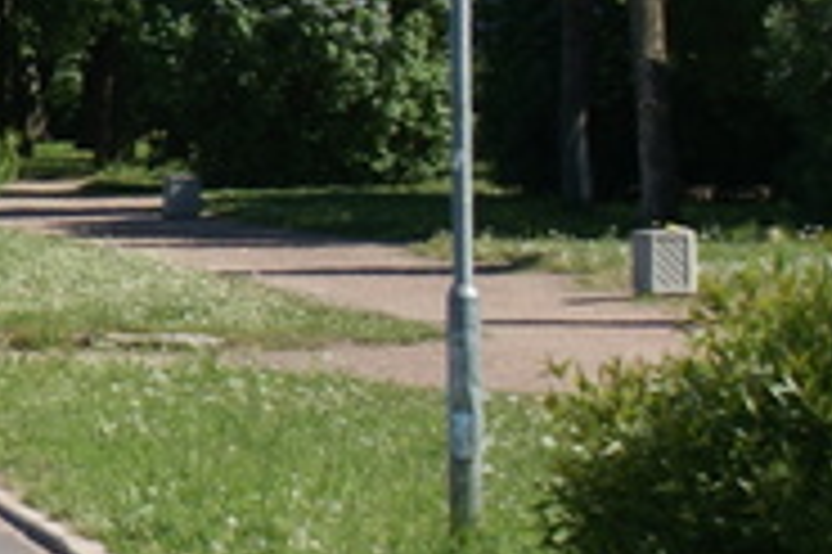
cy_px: 54
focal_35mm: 373
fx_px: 8607
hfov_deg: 5.4
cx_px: -1102
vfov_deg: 3.7
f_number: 7.1
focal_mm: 45
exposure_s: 1/250
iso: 100
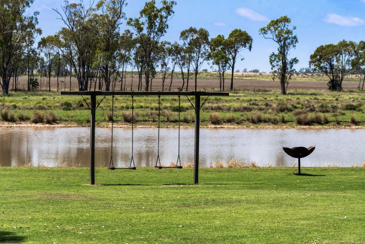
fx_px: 1744
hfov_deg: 11.9
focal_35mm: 172
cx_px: 182
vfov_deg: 8.0
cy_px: 122
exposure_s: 1/200
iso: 100
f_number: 8
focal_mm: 172
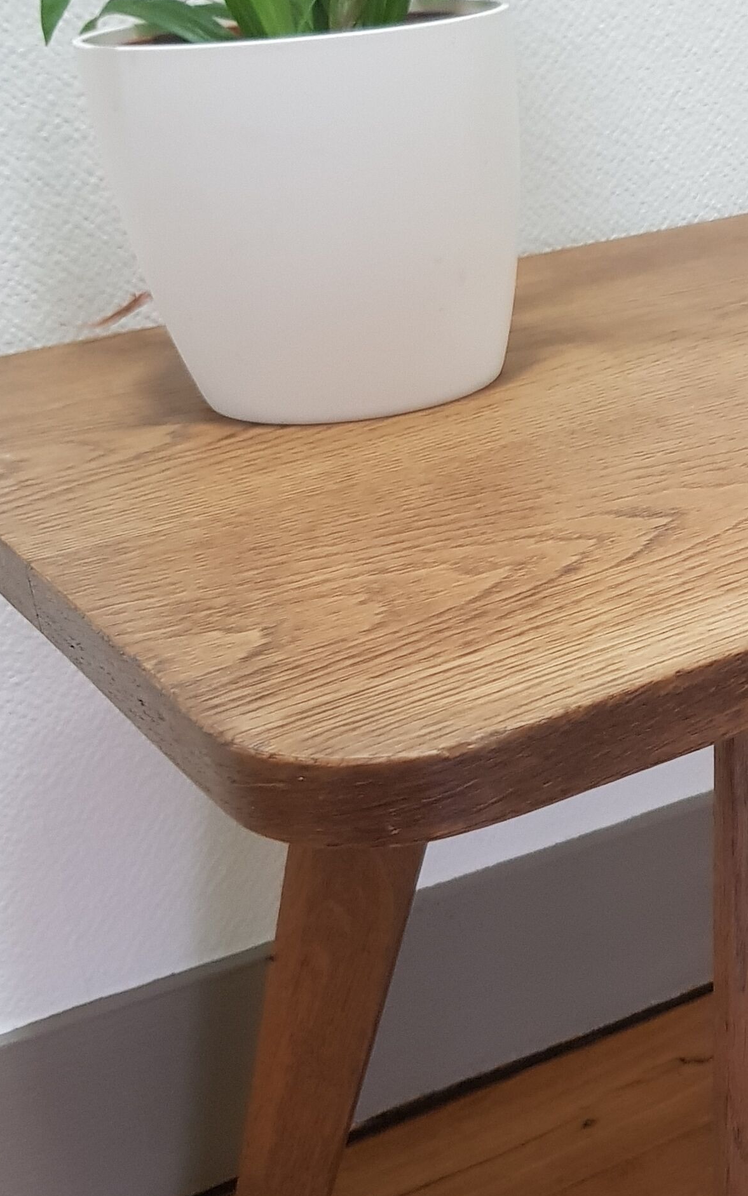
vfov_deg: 34.5
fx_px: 1924
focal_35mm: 59
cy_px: 625
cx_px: 835
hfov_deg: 20.9
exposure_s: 1/20
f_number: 1.7
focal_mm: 4.2
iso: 250
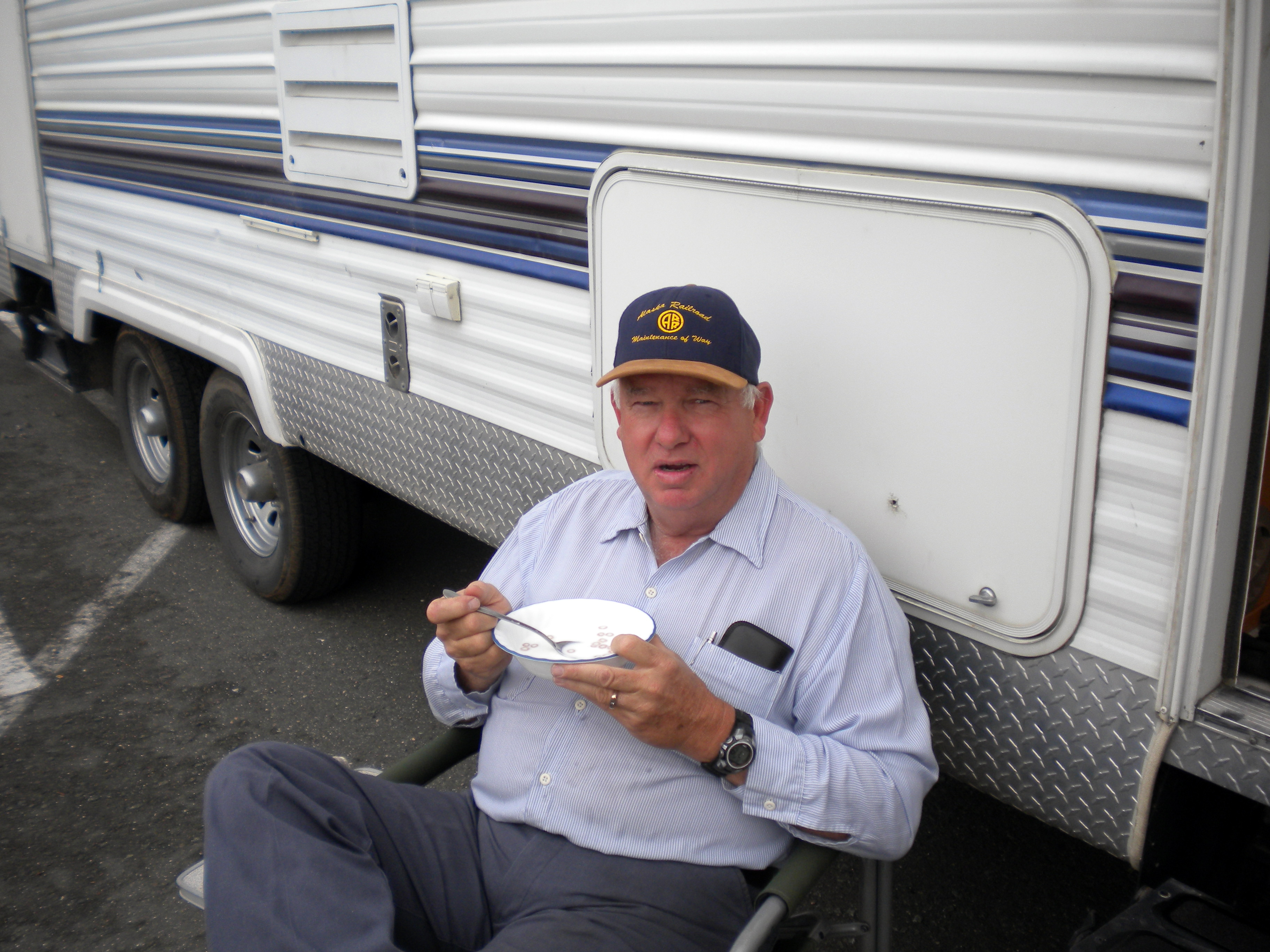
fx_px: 1284
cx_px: 635
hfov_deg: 52.6
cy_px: 476
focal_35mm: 35
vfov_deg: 40.7
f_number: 3.1
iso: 80
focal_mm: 6.3
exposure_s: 1/103
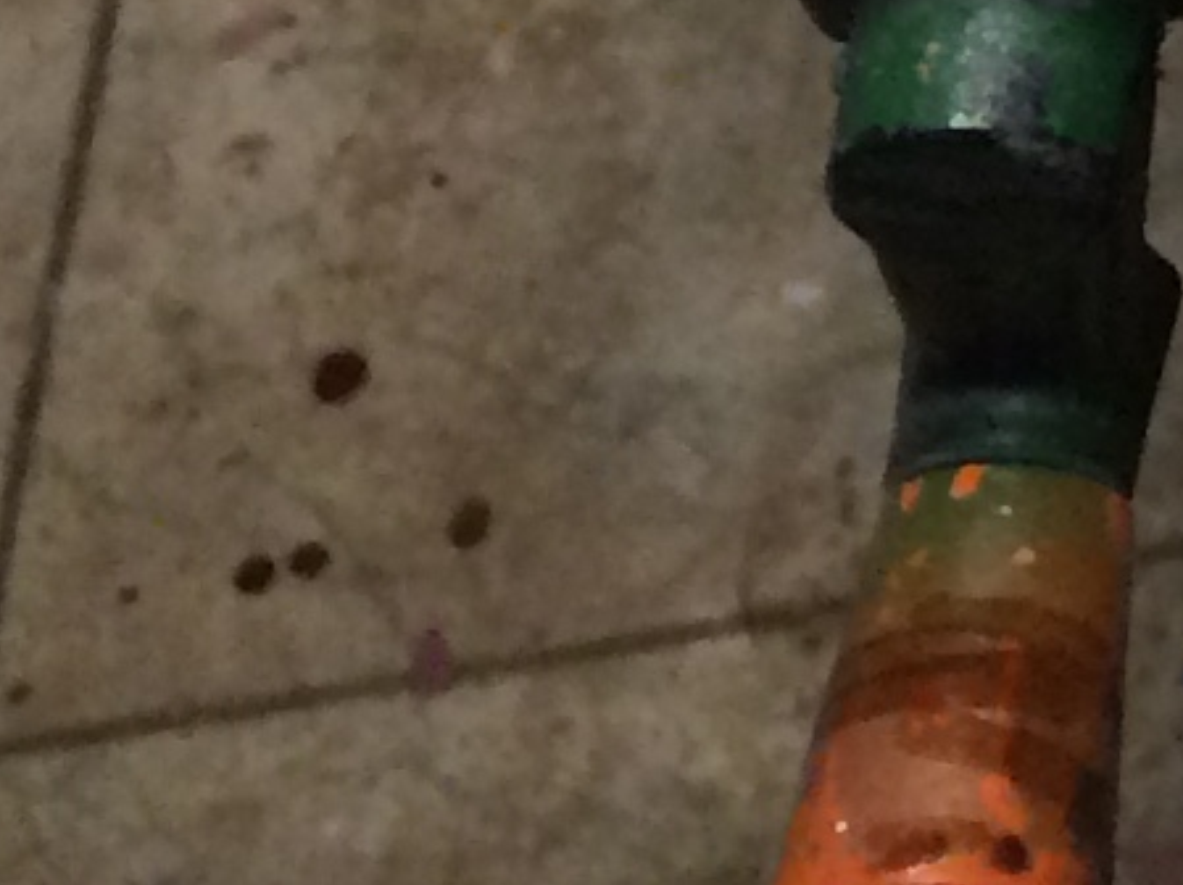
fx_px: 7205
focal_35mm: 211
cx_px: 3710
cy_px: -1896
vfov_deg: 6.4
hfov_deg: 7.9
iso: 125
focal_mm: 4.15
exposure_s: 1/30
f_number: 2.2
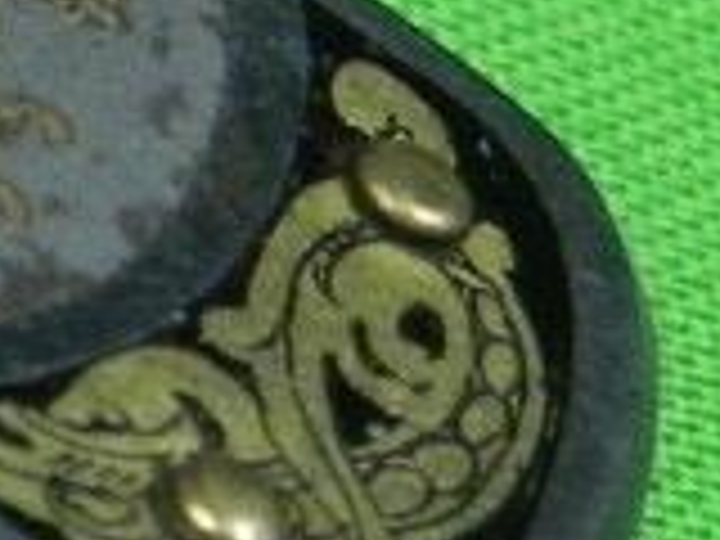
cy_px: -540
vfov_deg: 2.2
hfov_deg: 2.9
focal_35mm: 672
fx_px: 13977
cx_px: -1530
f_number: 4
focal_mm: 18.8
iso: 276
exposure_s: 1/125
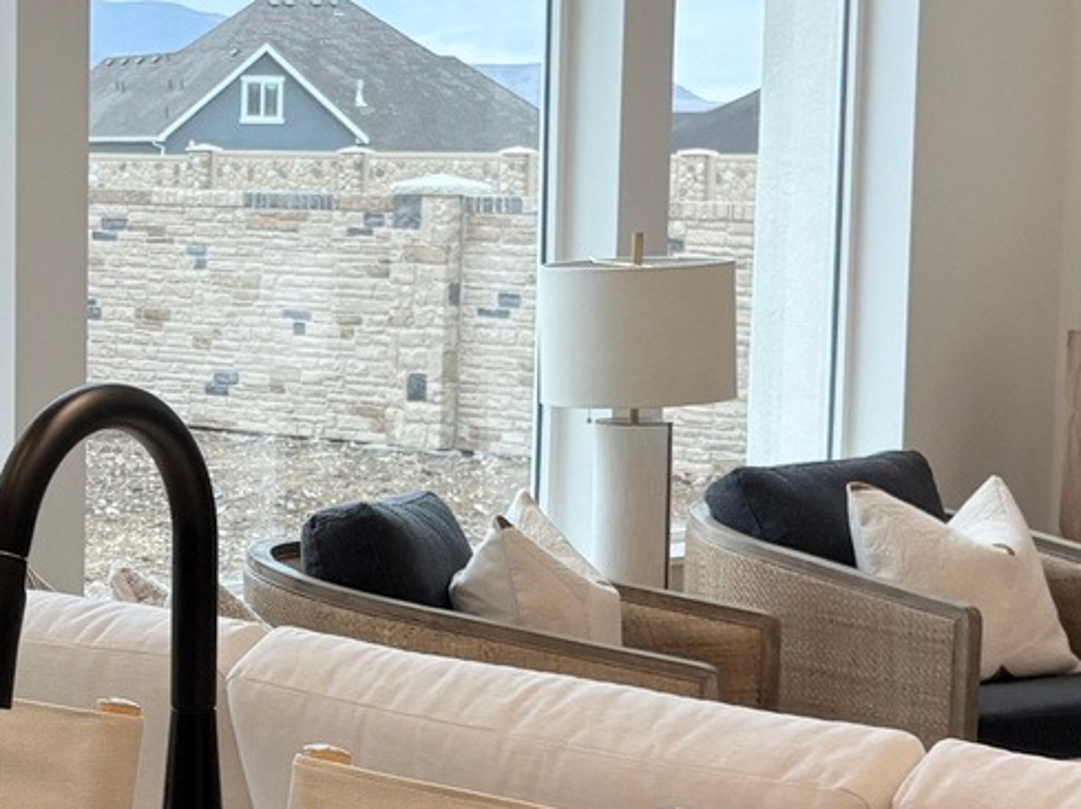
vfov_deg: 13.6
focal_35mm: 109
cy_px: 488
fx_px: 3401
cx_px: 11
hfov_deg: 17.6
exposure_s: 1/226
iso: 40
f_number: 1.6
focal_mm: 5.96
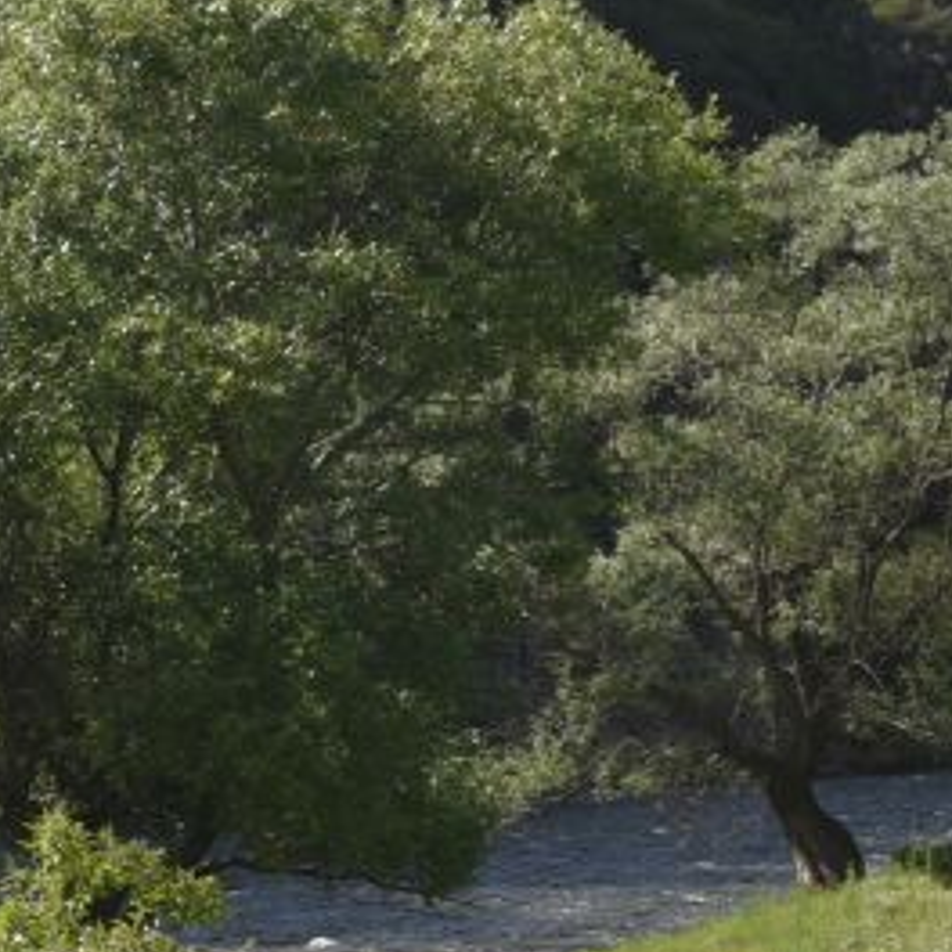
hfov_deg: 8.3
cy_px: 665
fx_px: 6503
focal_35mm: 209
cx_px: 18
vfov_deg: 8.4
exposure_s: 1/125
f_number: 11
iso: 125
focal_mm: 50
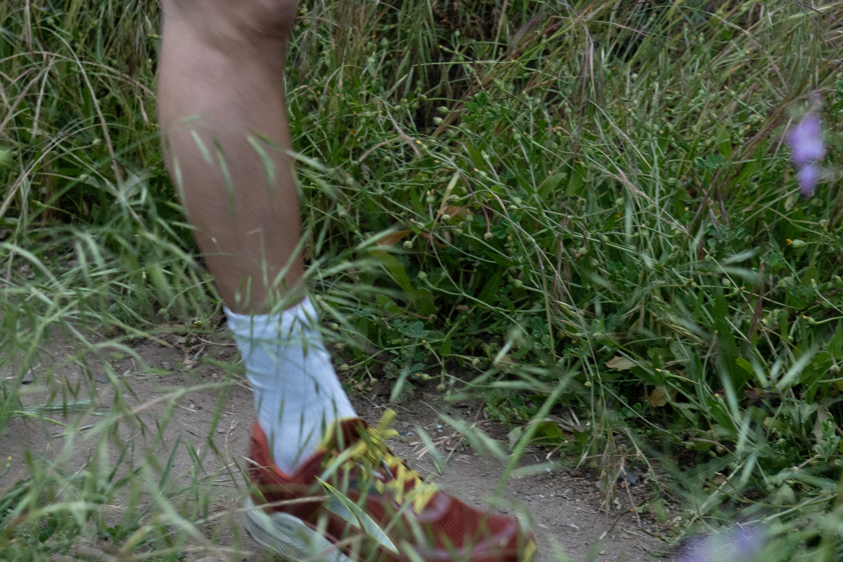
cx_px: 273
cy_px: 289
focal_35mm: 82
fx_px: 1920
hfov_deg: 24.6
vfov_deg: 16.7
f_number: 4
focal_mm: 49
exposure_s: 1/250
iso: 1250
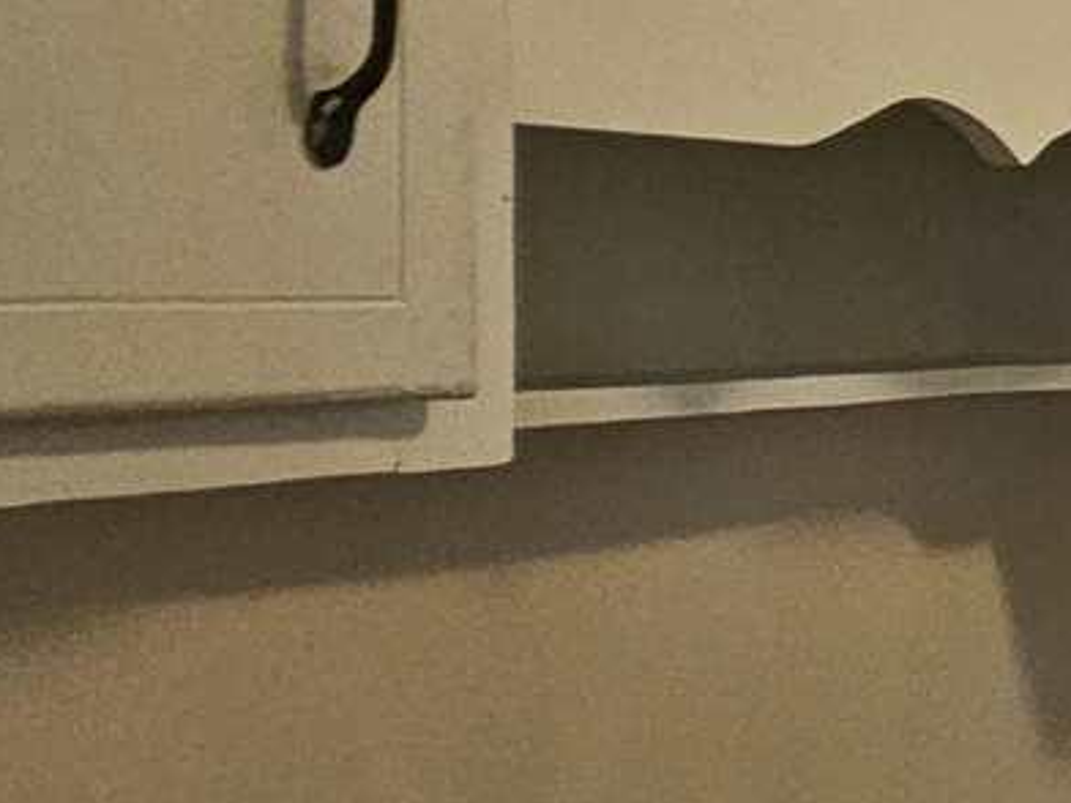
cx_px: 2609
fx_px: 2104
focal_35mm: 68
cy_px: 369
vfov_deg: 21.6
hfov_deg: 14.9
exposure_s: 1/60
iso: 320
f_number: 2.2
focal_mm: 2.2
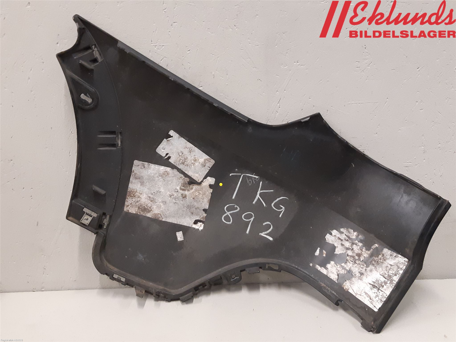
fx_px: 343
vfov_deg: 53.1
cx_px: 228
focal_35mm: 26
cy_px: 171
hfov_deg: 67.3
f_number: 1.7
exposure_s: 1/50
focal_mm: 3.93
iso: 200
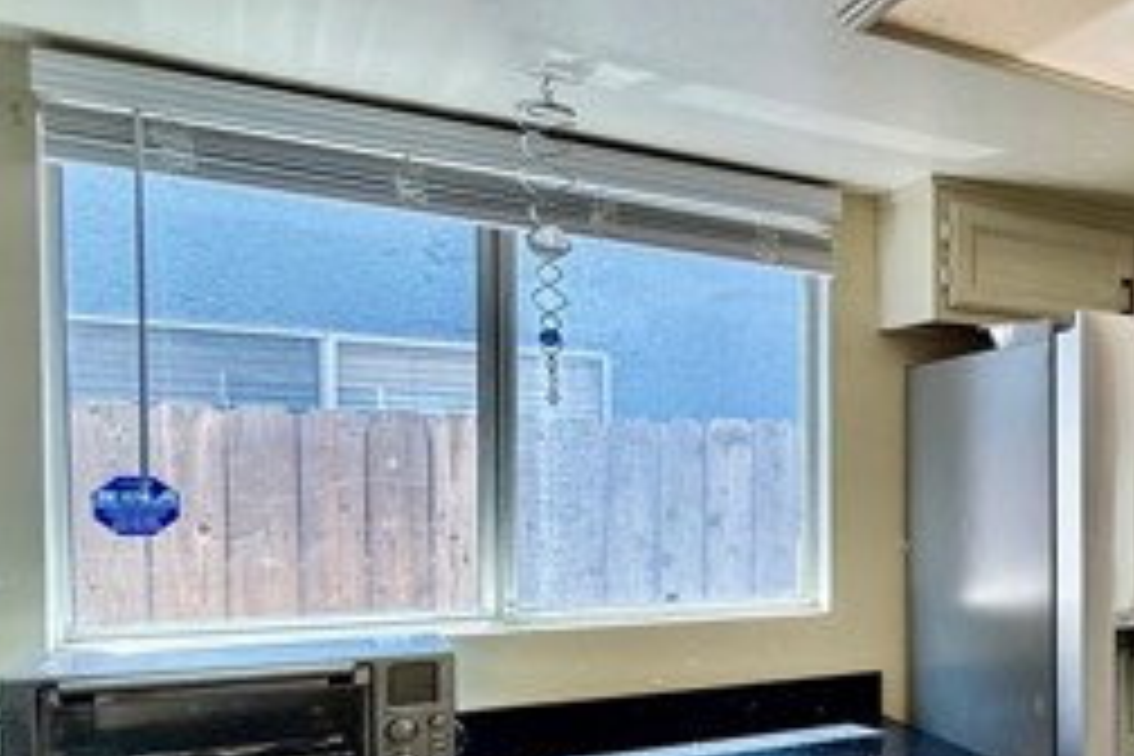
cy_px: 526
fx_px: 1165
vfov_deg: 35.5
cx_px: 1364
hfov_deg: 38.3
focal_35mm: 37
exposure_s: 1/120
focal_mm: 2.22
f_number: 2.2
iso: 125
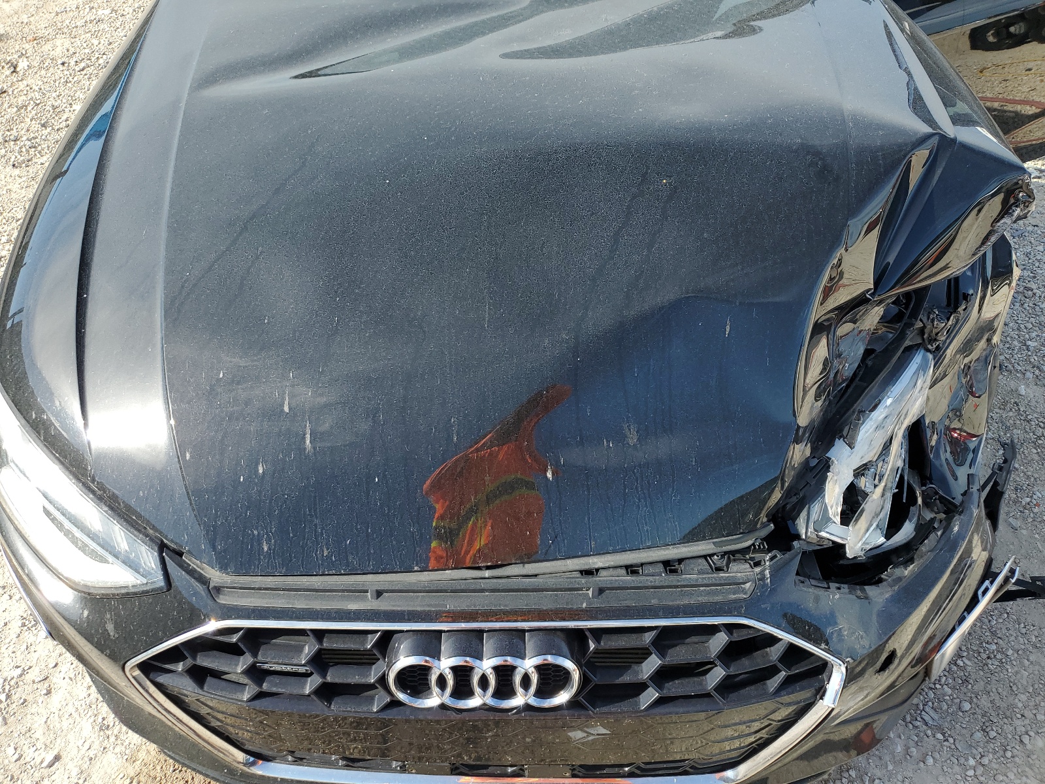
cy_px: 392
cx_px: 522
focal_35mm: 26
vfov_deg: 53.1
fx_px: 785
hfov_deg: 67.3
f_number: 1.5
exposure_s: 1/1111
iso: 50
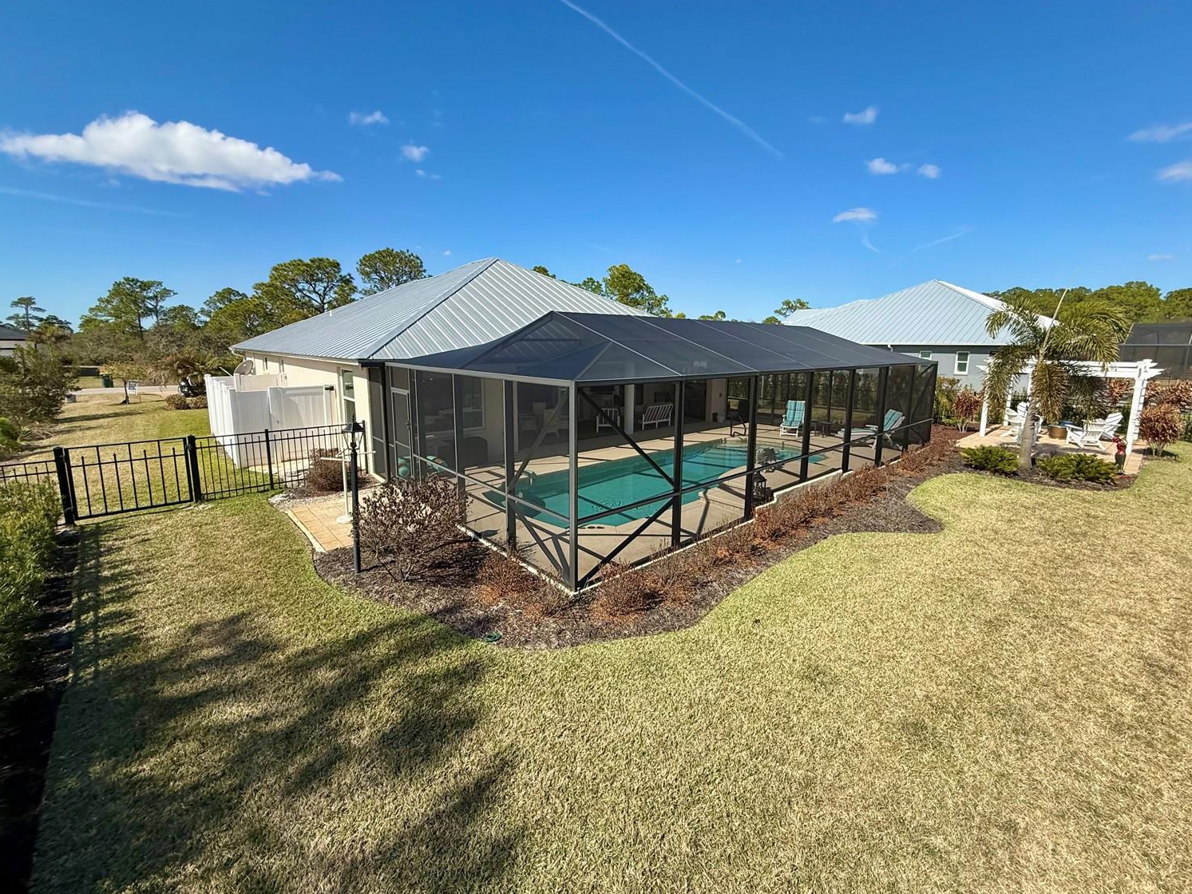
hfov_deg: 98.1
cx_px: 617
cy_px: 418
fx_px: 517
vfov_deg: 81.7
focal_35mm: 15
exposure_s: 1/1795
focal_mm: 2.22
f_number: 2.2
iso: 50
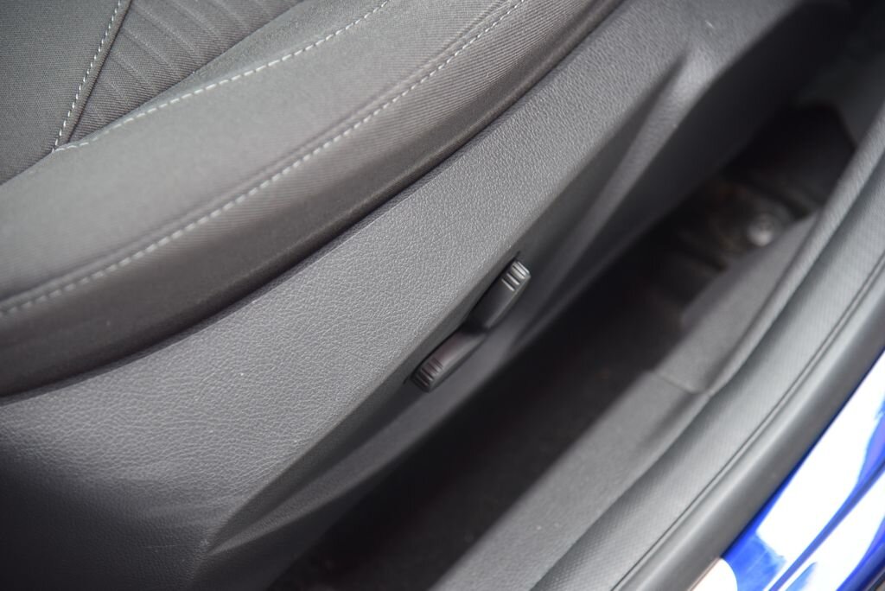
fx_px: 2952
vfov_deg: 11.4
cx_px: 442
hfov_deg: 17.1
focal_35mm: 120
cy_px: 296
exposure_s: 1/50
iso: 500
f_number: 4
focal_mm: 120
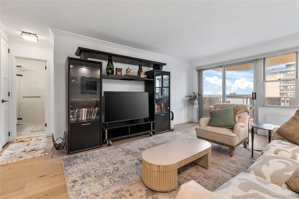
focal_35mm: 15
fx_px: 124
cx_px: 150
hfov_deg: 100.4
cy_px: 100
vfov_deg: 77.2
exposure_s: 1/4
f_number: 8
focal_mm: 15
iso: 500
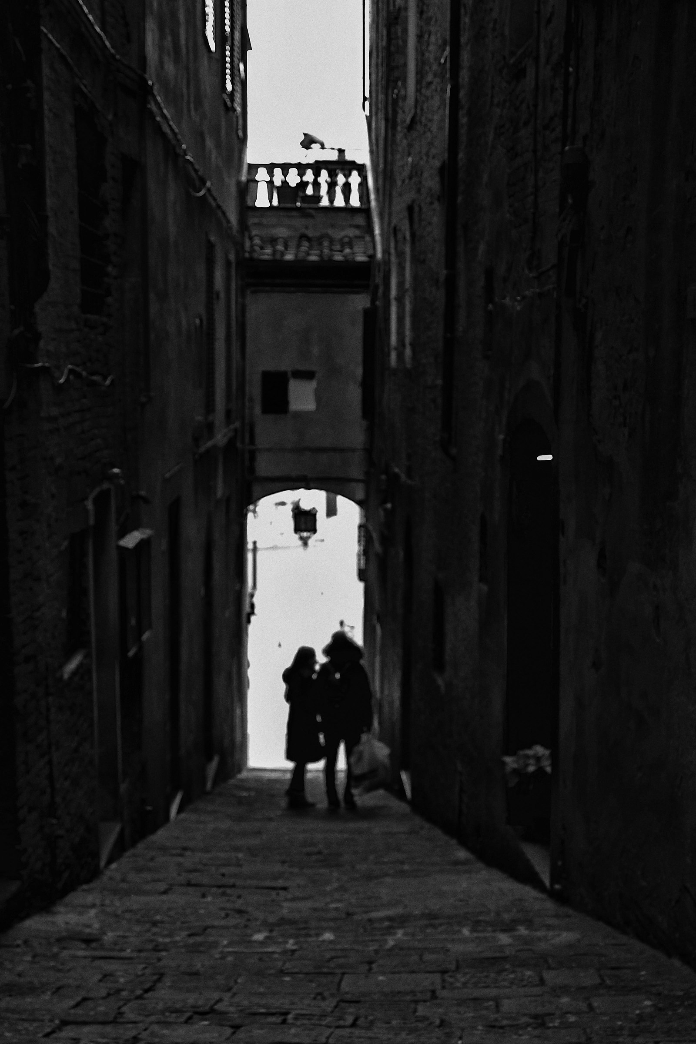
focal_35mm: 53
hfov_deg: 25.5
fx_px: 1537
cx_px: 348
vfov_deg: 37.5
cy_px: 522
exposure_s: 1/30
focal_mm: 35
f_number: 4.5
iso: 800
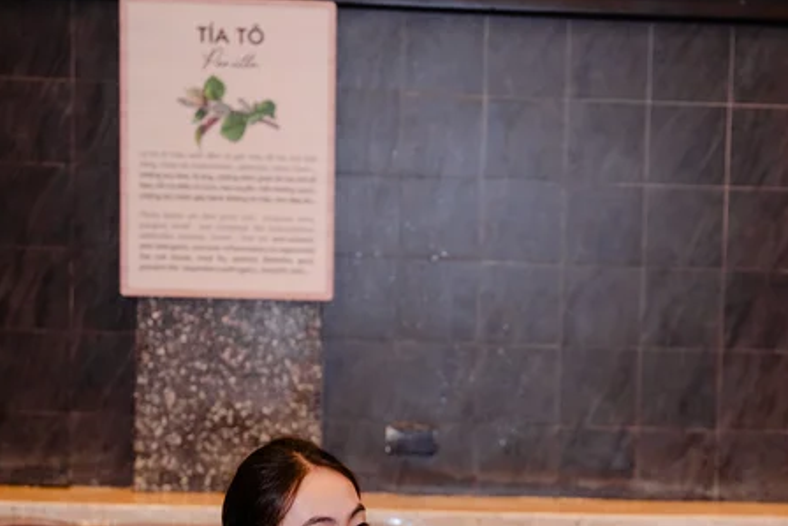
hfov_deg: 22.1
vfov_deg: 14.8
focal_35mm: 92
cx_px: 524
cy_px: 453
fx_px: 2012
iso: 640
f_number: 2.8
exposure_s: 1/125
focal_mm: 51.5
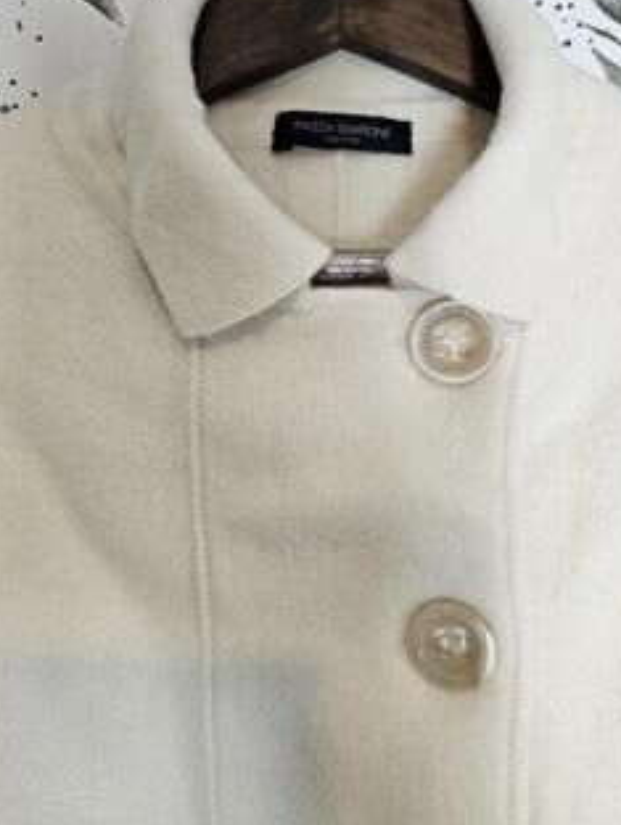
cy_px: 357
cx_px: 314
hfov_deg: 49.9
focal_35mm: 28
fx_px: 668
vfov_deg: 63.1
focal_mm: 6.3
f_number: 1.7
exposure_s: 1/120
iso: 200
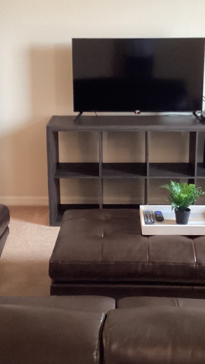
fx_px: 551
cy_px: 165
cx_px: 112
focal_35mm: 57
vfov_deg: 36.6
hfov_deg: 21.1
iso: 400
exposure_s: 1/30
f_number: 2.4
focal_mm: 3.3
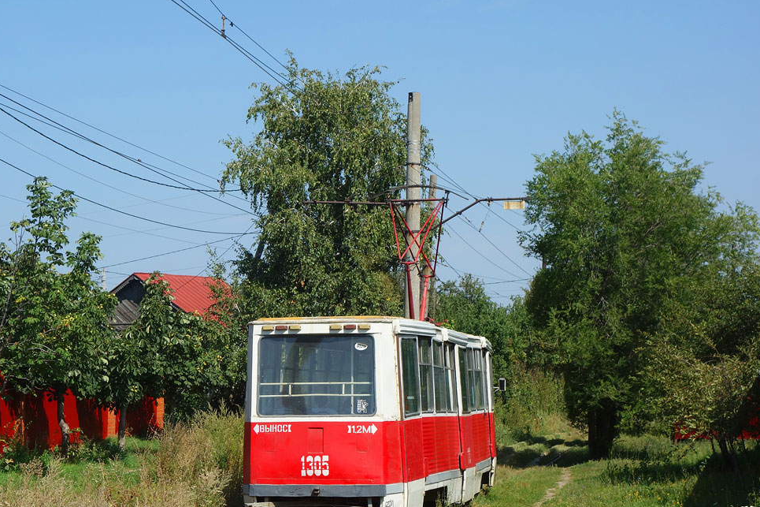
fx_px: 2047
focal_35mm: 97
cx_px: 311
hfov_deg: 21.0
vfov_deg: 14.1
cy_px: 313
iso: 125
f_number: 6.3
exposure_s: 1/500
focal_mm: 29.15
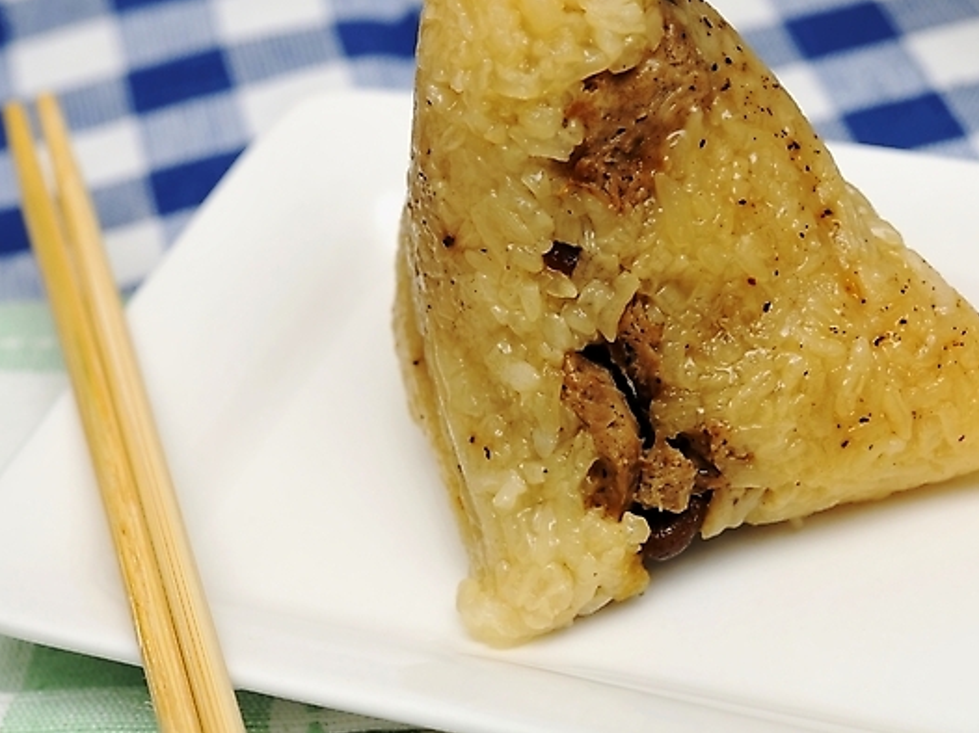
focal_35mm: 99
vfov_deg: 14.9
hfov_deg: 19.8
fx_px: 2799
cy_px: 365
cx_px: 516
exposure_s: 1/60
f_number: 8
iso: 200
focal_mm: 60
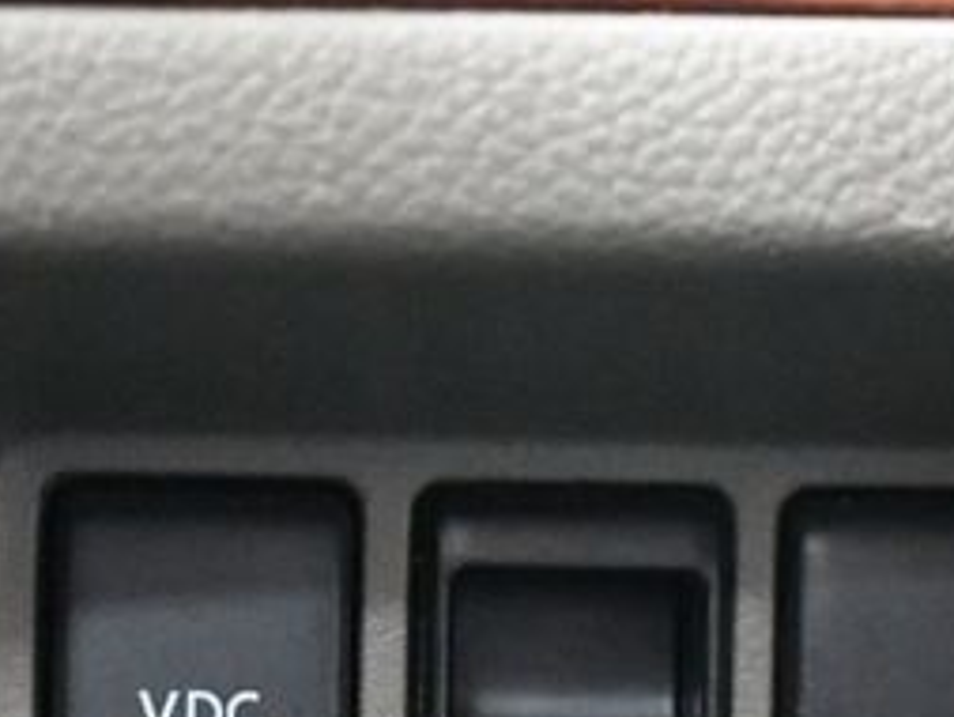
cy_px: 675
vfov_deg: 9.5
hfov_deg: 12.7
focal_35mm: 156
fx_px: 4301
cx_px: 468
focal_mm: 32
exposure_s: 1/40
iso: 12800
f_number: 4.5
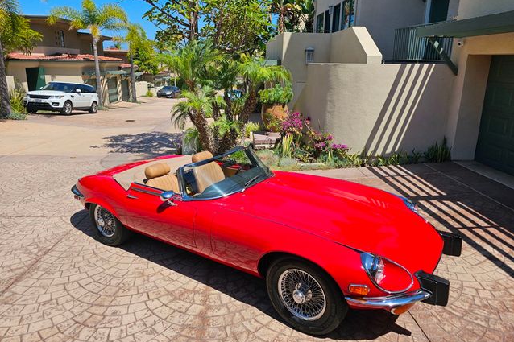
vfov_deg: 53.0
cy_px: 151
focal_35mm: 24
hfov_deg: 73.8
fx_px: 343
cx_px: 257
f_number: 1.7
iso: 10
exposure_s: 1/984
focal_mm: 6.3
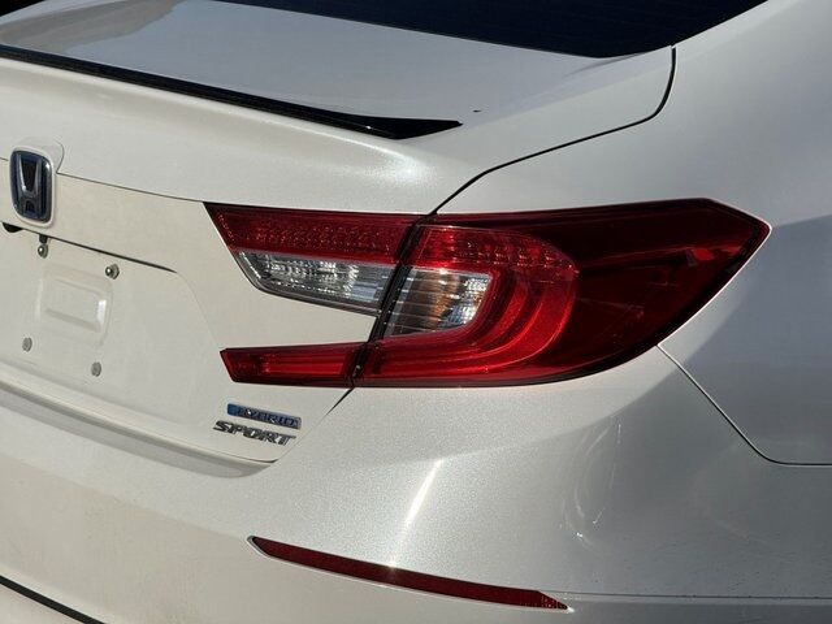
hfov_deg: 16.4
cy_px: 312
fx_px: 2884
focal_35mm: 120
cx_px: 416
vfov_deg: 12.3
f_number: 2.8
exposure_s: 1/4651
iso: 40
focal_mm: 15.66
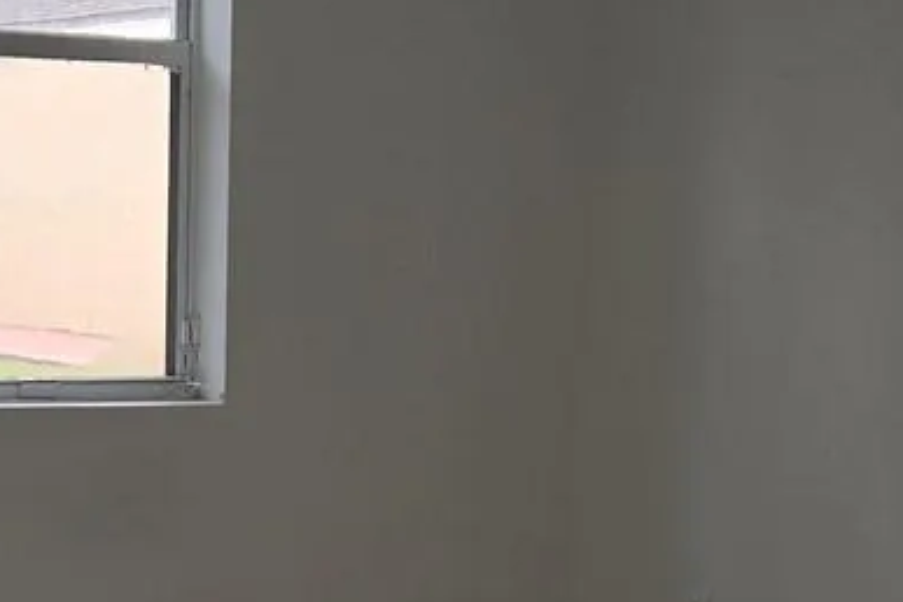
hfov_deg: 20.5
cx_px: 257
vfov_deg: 13.1
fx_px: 2483
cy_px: 896
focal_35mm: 99
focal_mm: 5.4
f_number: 1.8
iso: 40
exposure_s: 1/120
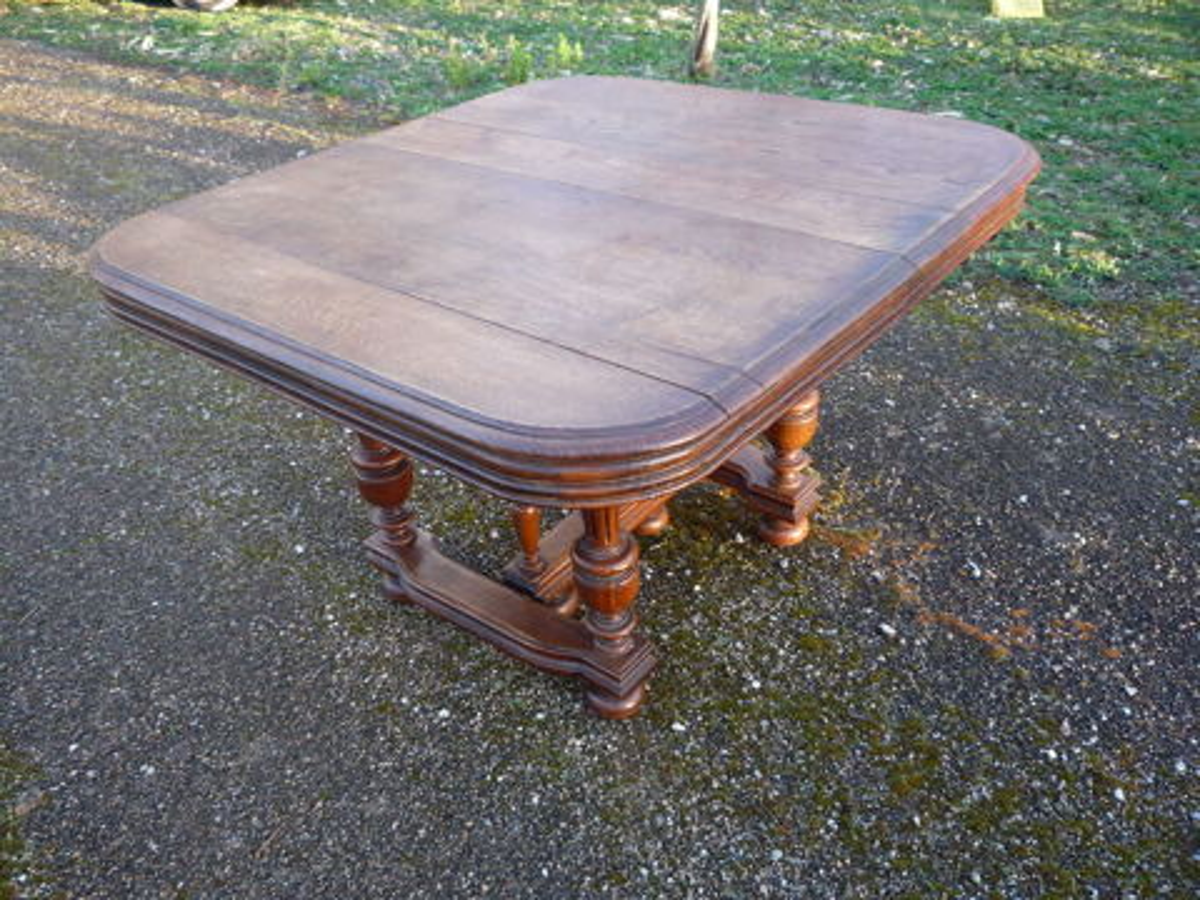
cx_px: 600
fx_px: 1040
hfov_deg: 60.0
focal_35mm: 30
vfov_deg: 46.8
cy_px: 450
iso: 100
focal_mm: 5.2
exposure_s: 1/30
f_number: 3.3
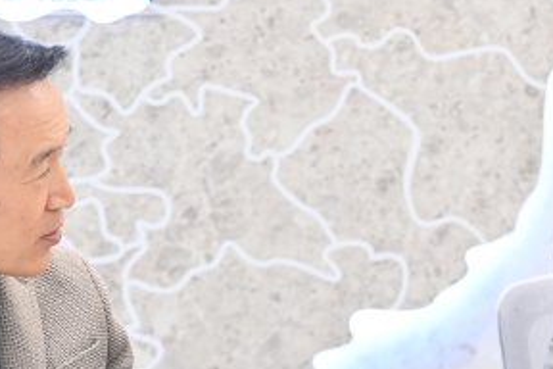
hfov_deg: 9.9
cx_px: 390
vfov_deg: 6.6
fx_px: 3195
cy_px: 218
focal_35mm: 208
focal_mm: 75
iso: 800
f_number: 4
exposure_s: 1/80
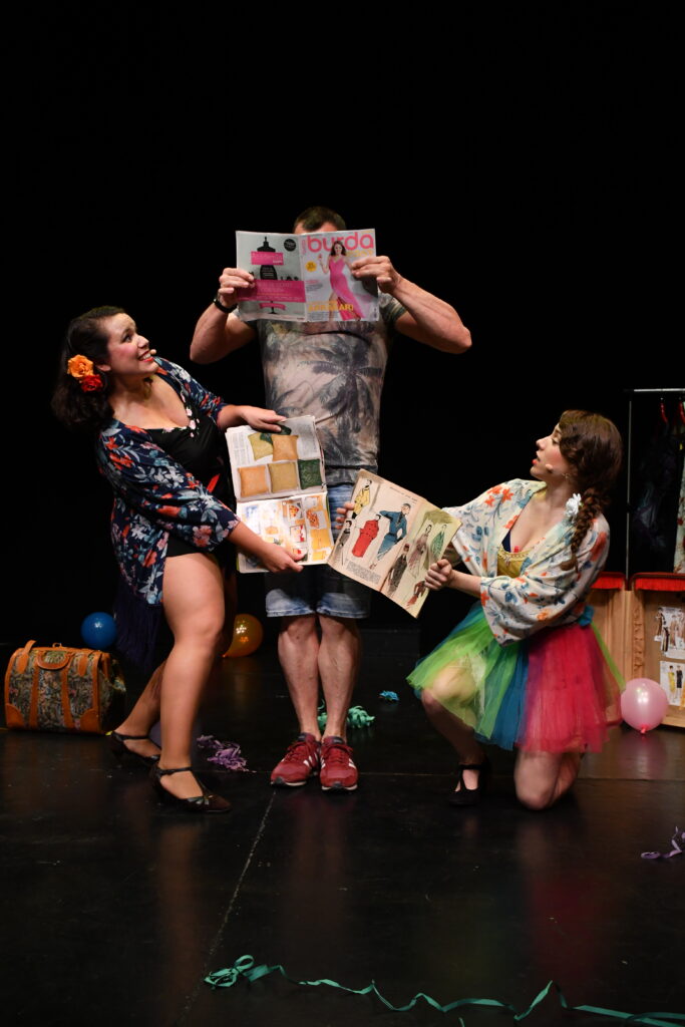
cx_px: 342
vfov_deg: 43.6
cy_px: 514
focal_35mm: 45
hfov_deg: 29.9
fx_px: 1284
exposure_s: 1/320
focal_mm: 30
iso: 2000
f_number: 4
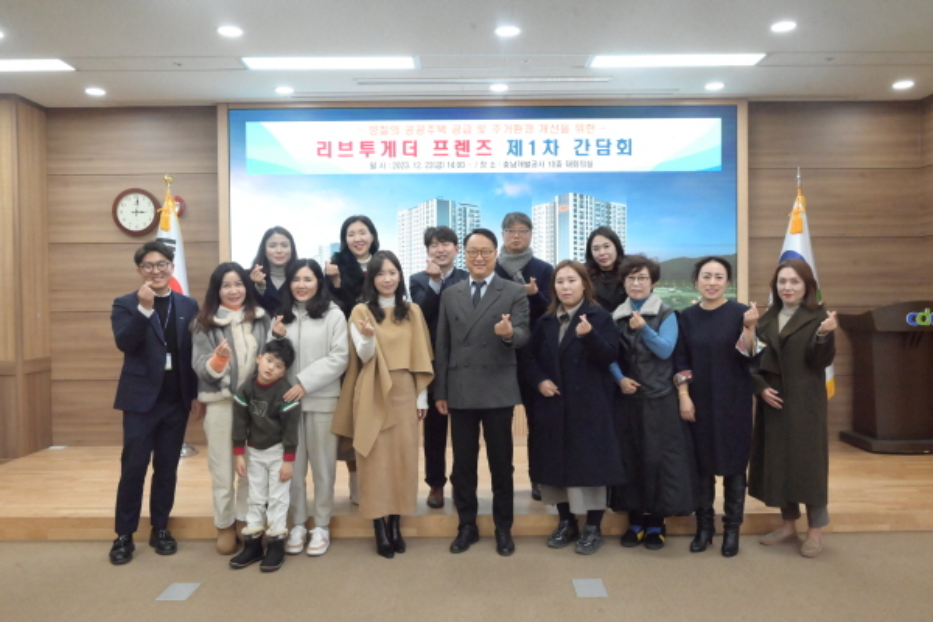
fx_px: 777
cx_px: 466
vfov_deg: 43.6
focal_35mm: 30
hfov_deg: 61.9
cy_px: 311
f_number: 11
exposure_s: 1/250
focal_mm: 30
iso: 16000
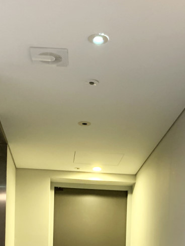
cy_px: 276
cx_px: 94
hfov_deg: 22.9
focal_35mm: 64
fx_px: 456
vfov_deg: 27.5
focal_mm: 4.25
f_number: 1.8
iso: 320
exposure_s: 1/40
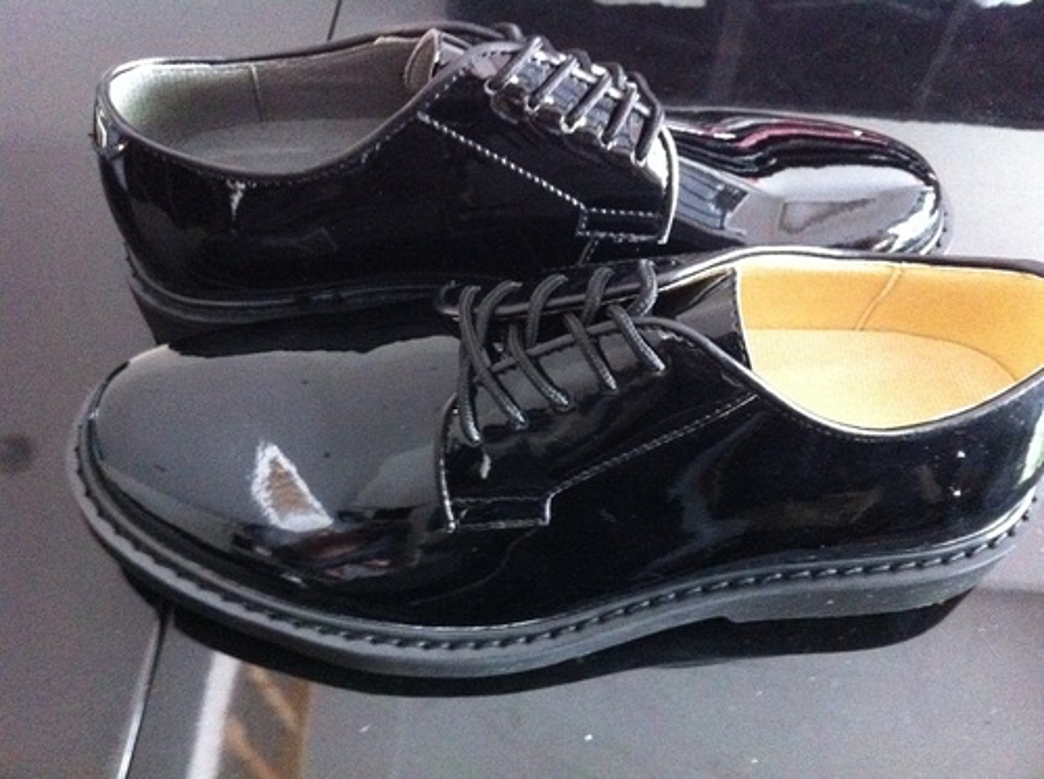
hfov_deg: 52.7
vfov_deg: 40.6
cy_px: 390
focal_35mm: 35
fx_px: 1054
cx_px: 522
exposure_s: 1/15
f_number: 2.8
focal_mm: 3.85
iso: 1000
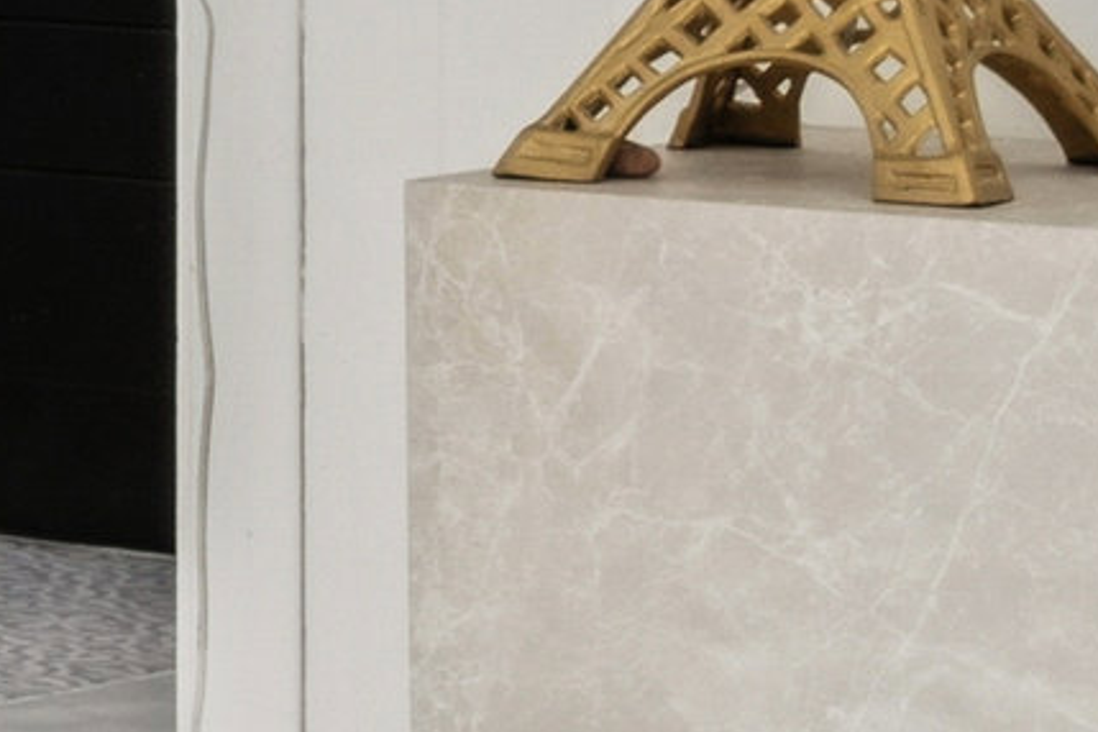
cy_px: -640
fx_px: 8006
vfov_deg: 5.2
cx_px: -2419
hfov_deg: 6.9
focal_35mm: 262
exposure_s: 1/100
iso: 200
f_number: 8
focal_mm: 25
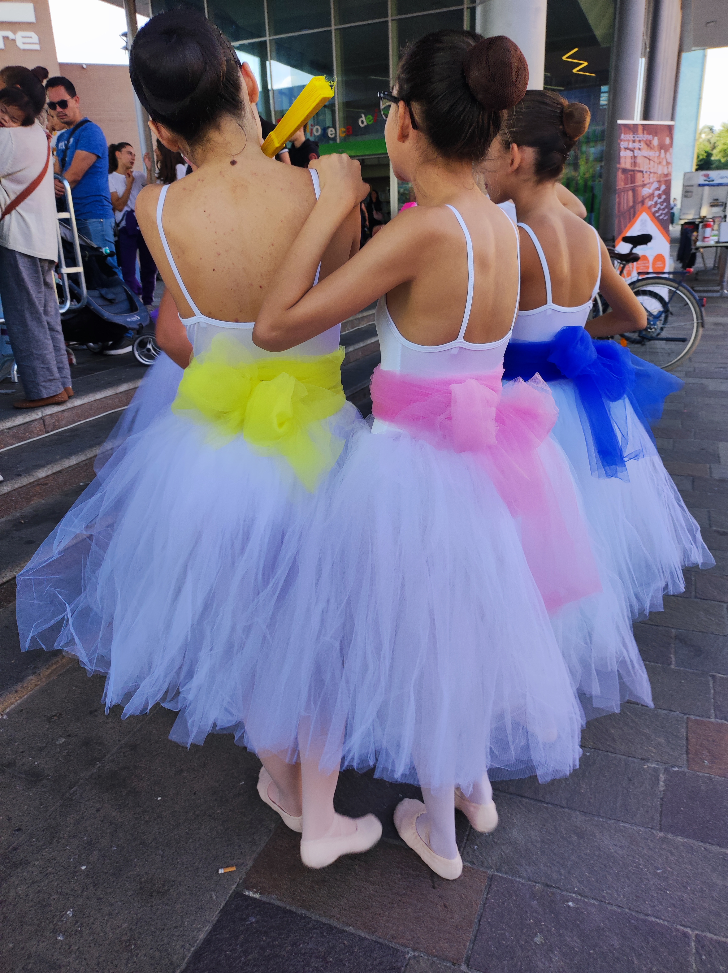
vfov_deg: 69.4
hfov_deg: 54.8
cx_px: 364
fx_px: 702
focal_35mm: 25
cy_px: 486
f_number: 1.79
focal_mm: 4.7
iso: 50
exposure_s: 1/153
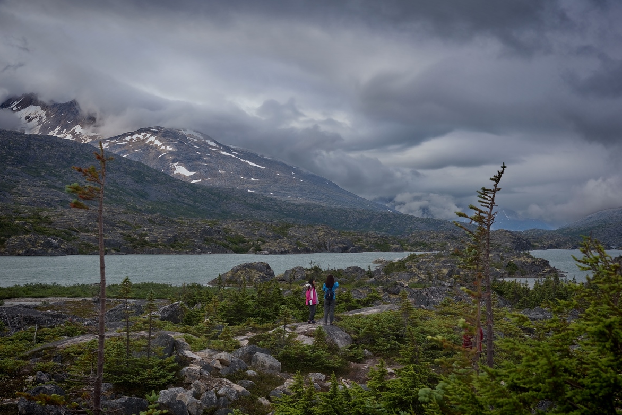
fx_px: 1227
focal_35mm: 71
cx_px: 321
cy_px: 222
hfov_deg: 28.4
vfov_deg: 19.2
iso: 100
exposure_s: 1/250
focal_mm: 65
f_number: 8
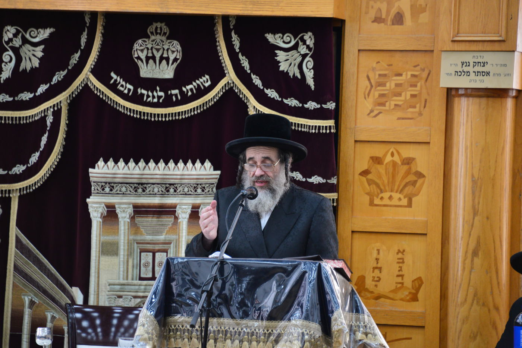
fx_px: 4351
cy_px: 174
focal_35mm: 300
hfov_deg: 6.9
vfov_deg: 4.6
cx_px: 261
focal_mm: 300
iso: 2000
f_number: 5.6
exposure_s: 1/100
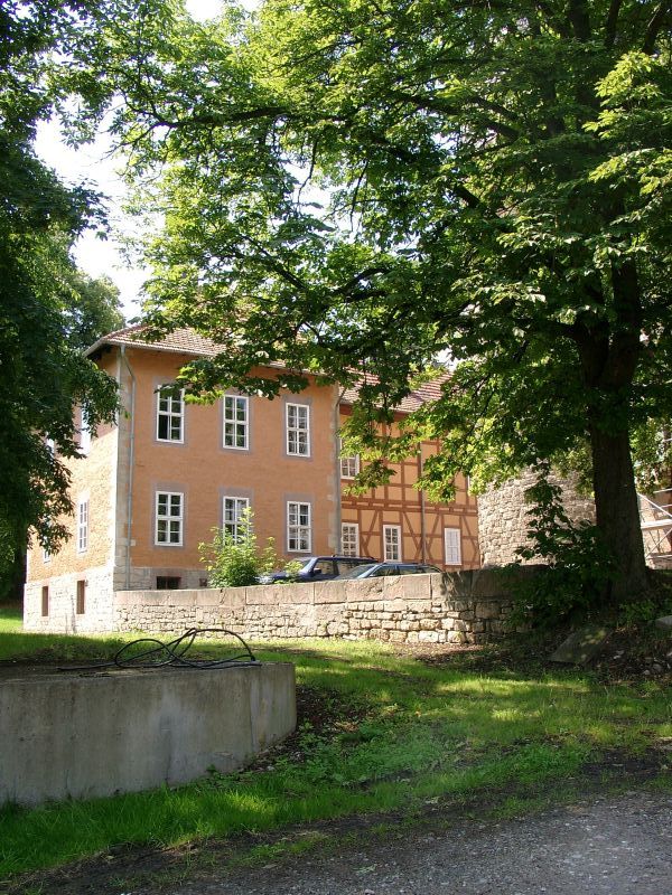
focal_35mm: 34
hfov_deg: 41.8
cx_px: 336
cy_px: 448
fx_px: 880
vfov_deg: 54.0
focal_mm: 7.13
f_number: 4
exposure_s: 1/228
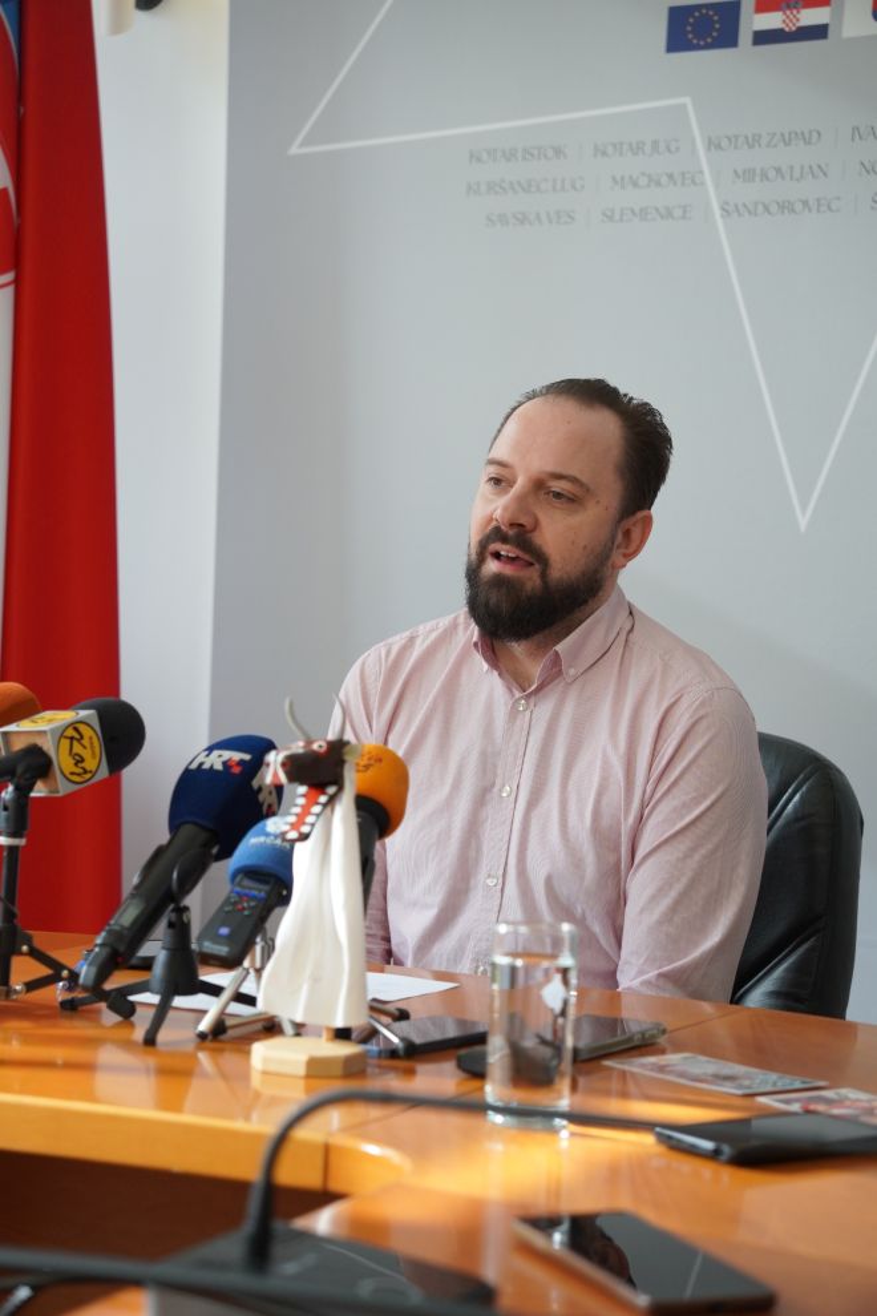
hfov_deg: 18.2
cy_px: 658
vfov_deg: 27.0
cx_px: 438
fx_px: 2740
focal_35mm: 75
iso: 640
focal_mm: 50
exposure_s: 1/100
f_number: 3.2
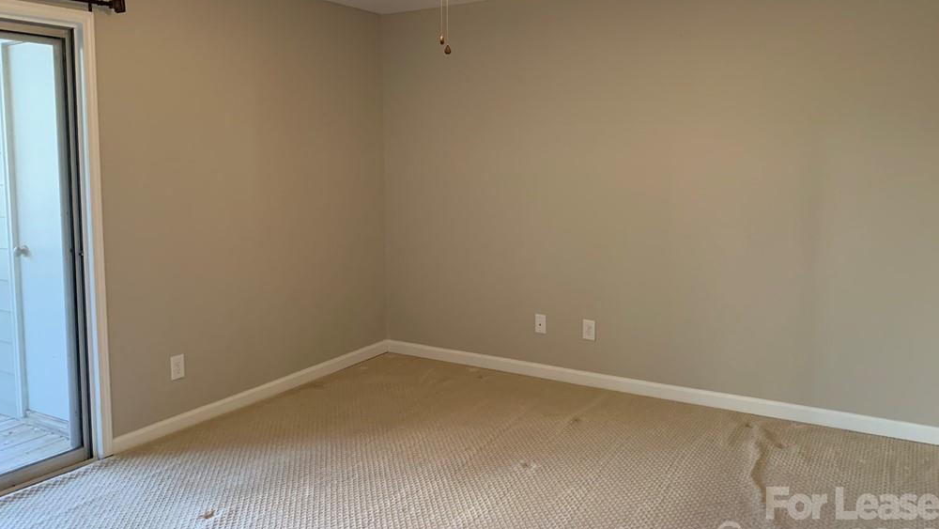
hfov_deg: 66.1
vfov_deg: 40.1
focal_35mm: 29
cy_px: 218
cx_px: 466
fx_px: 722
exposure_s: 1/60
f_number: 1.8
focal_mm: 4.25
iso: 320
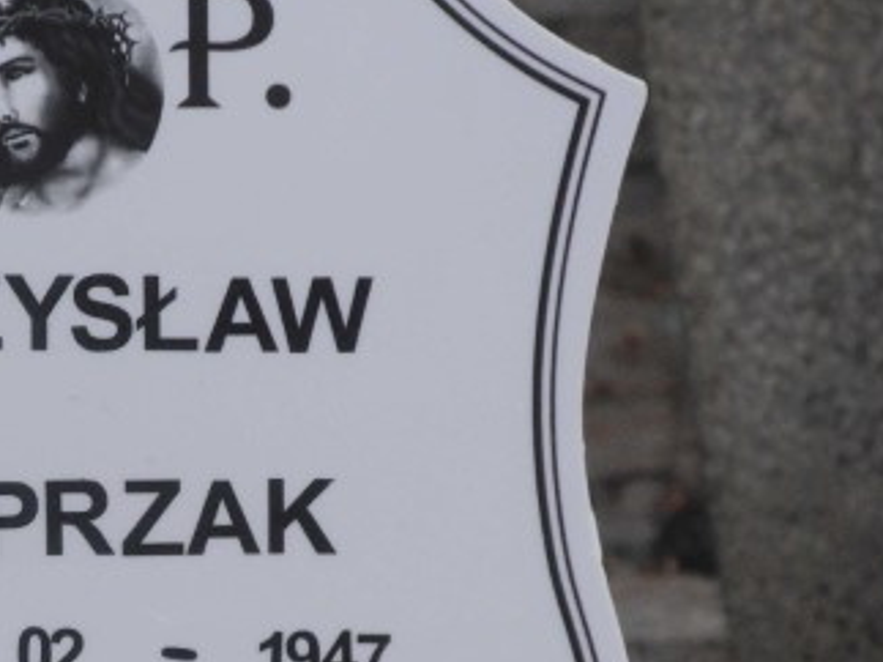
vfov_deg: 3.1
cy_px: 512
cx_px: 41
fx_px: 12138
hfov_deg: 4.2
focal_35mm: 476
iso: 125
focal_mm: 42.54
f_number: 5.7
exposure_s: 1/200
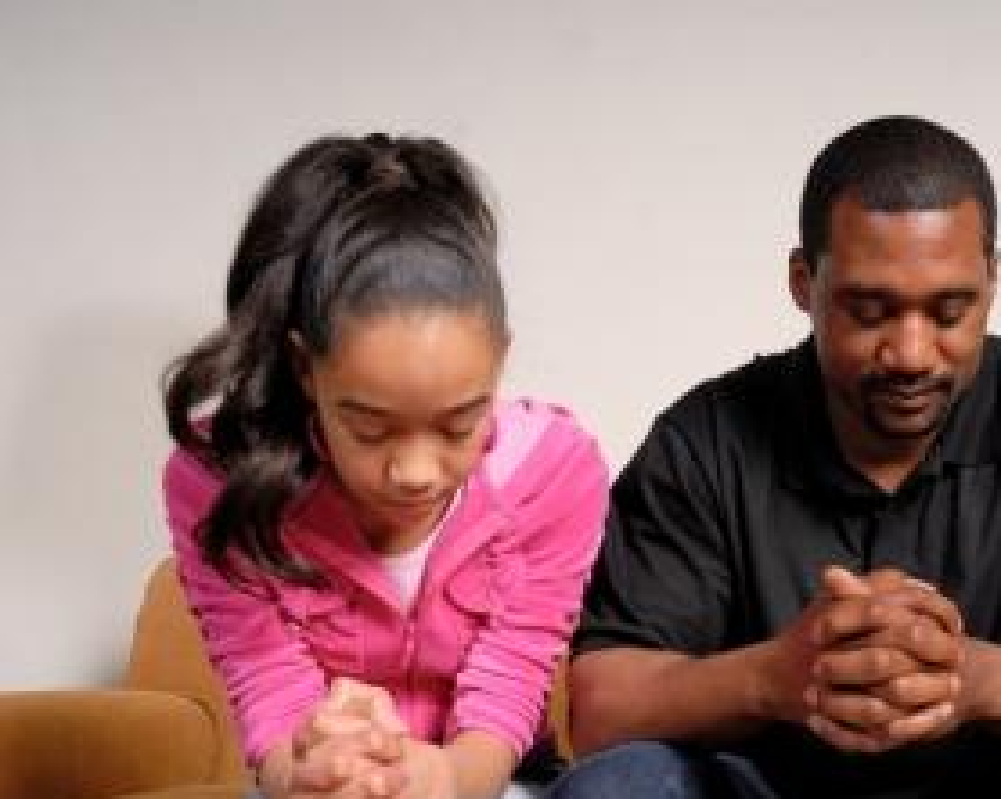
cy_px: 511
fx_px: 1480
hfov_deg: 36.1
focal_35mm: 50
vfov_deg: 30.1
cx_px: 803
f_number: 5
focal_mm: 22
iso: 100
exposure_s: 1/250
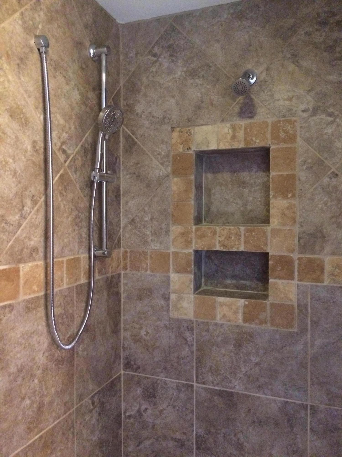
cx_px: 171
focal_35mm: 29
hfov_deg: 48.2
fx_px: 382
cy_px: 228
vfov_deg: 61.7
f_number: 2.2
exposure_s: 1/15
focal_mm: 4.15
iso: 500
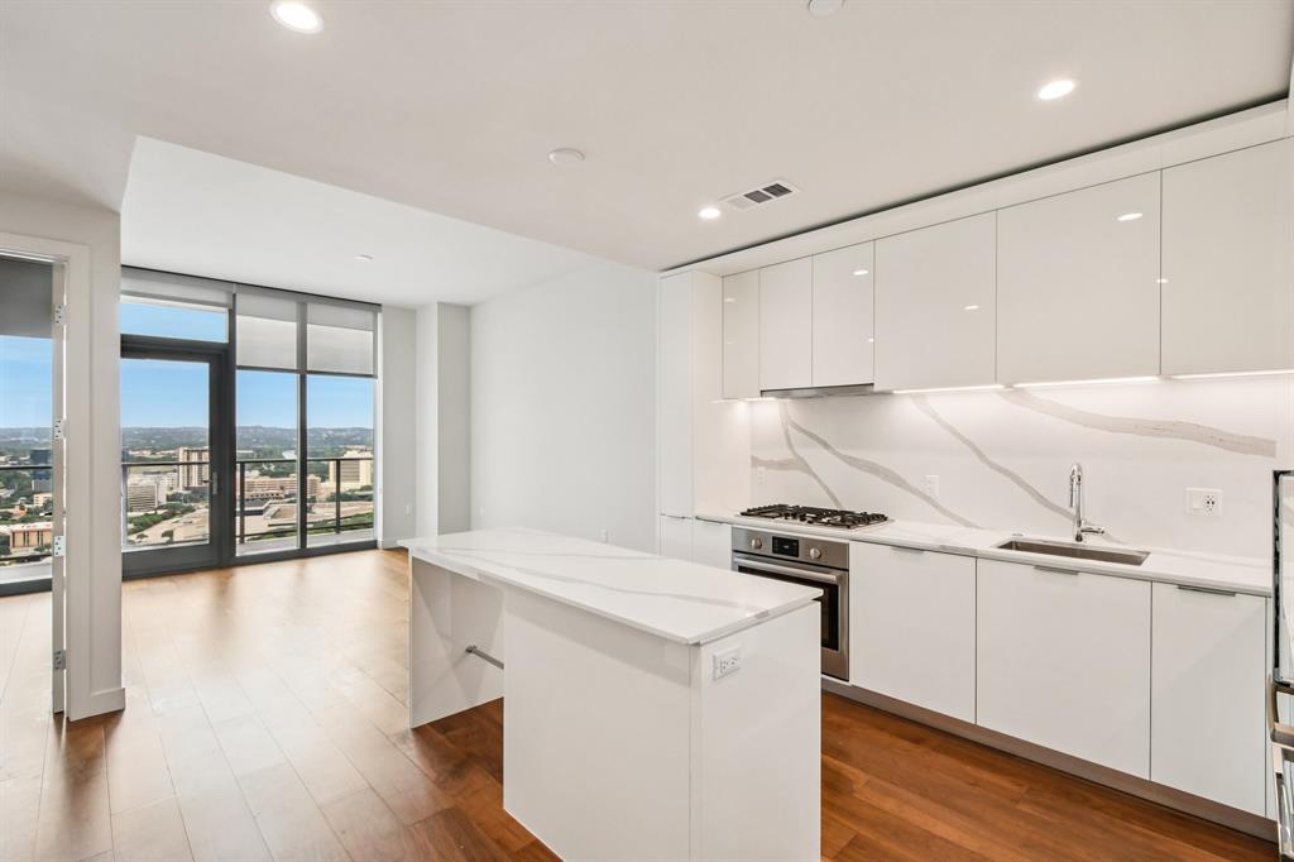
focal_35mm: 15
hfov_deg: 100.4
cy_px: 431
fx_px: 539
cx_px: 647
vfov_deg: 77.3
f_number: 8
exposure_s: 1/80
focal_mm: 10
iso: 400
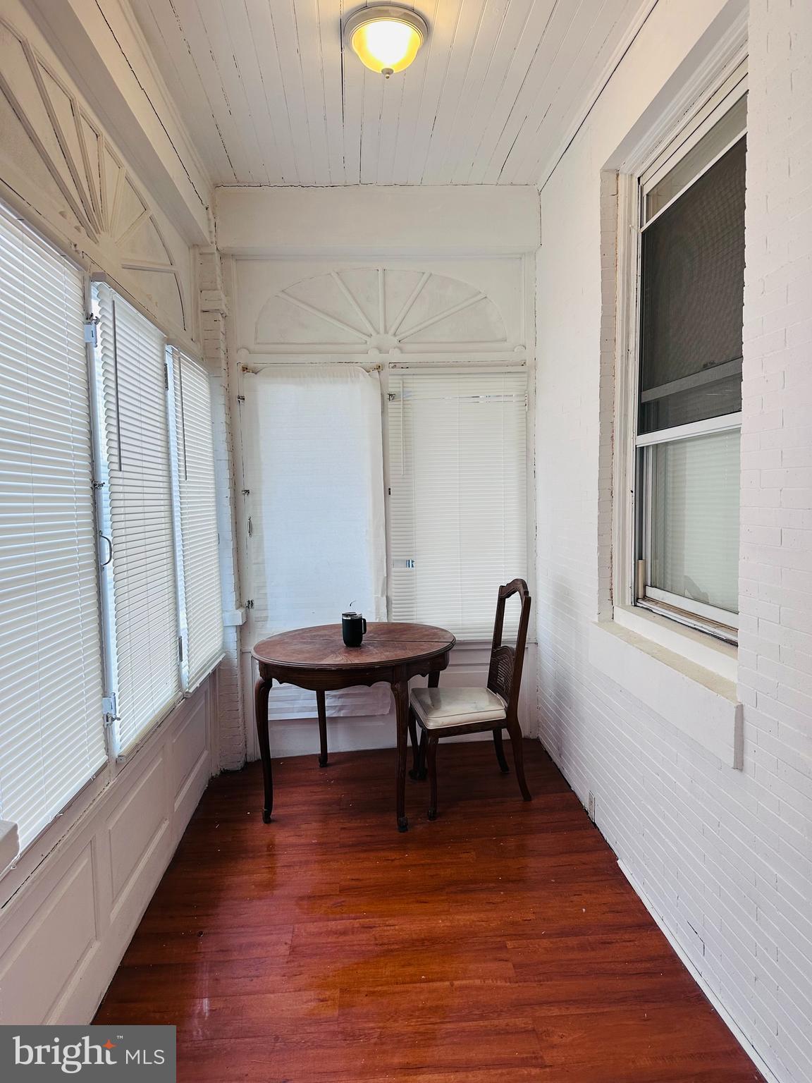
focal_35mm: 24
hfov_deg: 56.8
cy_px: 542
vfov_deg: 71.6
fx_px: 751
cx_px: 406
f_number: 1.78
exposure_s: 1/120
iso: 125
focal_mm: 6.86
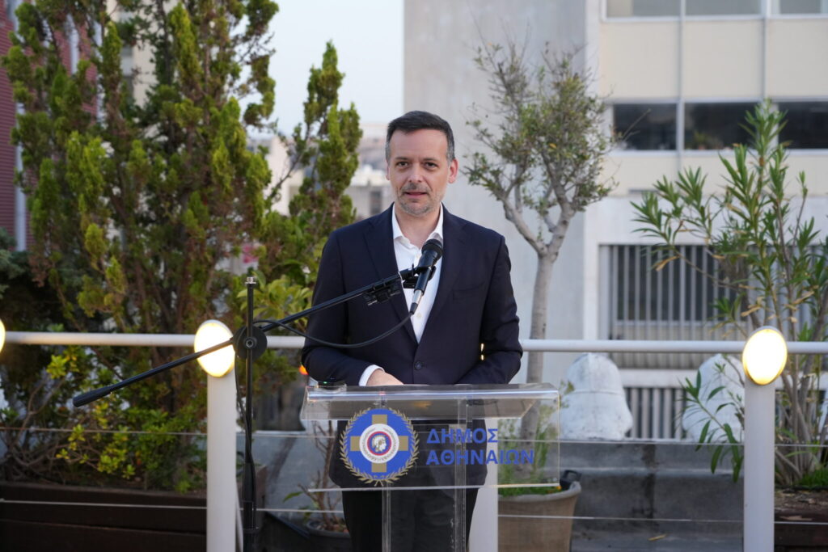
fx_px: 1357
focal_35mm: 59
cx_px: 414
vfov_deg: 23.0
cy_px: 276
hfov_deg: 33.9
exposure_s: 1/160
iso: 1600
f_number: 4
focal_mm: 59
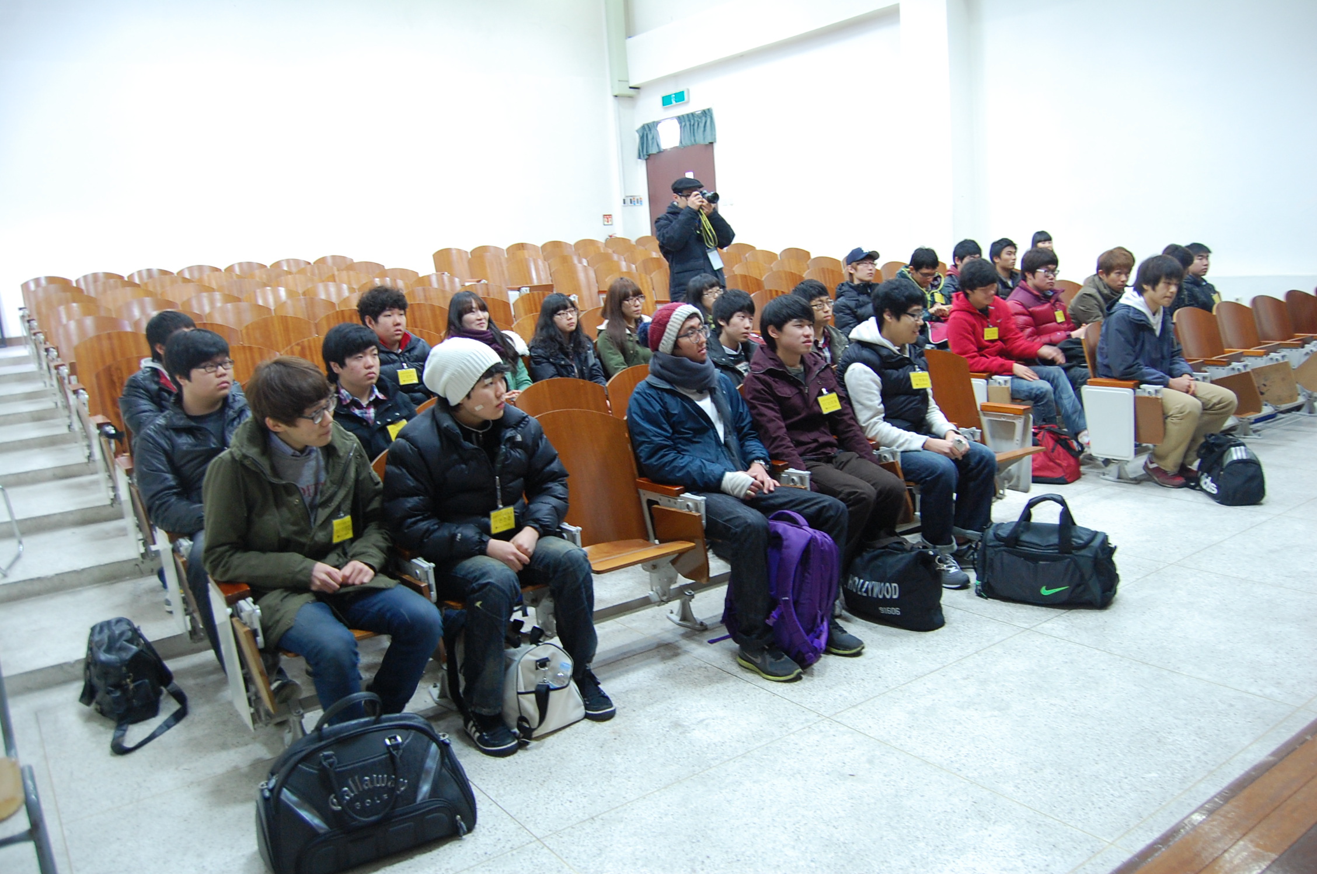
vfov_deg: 47.8
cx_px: 658
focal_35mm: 27
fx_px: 986
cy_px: 437
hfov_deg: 67.5
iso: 800
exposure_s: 1/20
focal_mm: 18
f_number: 3.5
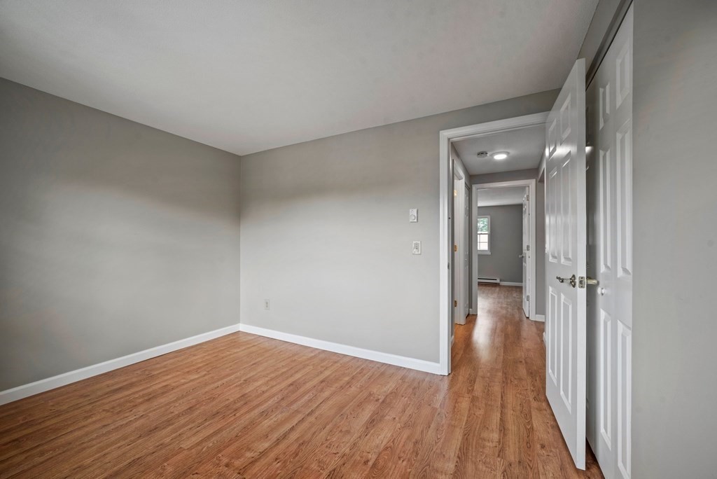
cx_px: 358
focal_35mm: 14
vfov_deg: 81.3
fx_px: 279
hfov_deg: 104.2
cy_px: 240
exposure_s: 1/6
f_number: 9
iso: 400
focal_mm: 14
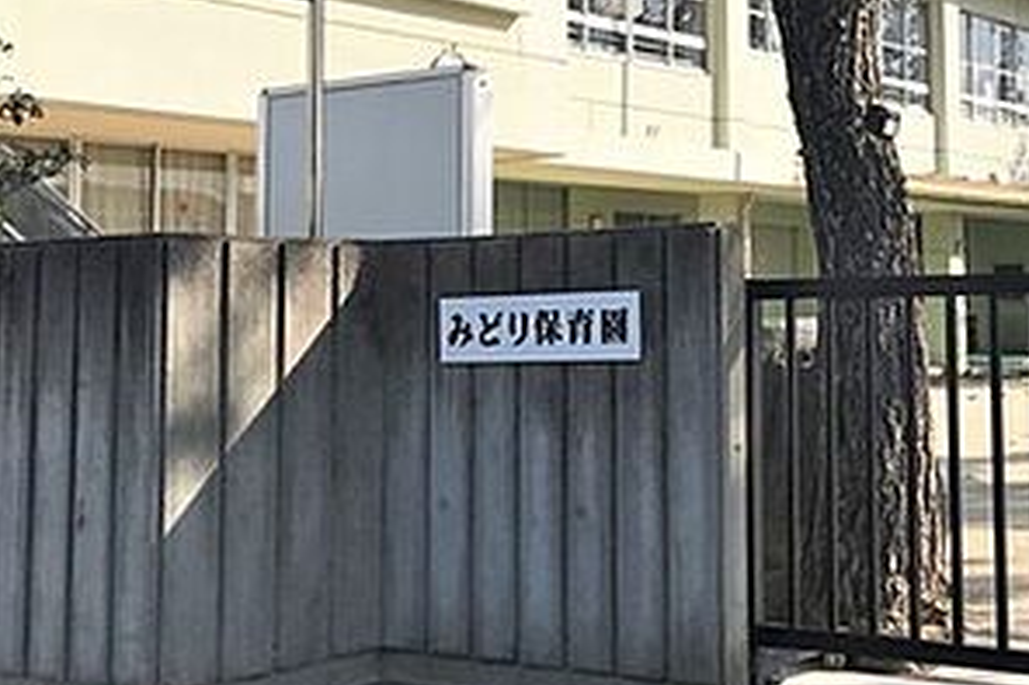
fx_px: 1743
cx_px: 848
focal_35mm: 61
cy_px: 155
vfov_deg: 22.0
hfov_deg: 31.9
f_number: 1.8
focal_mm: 3.99
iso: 20
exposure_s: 1/2660
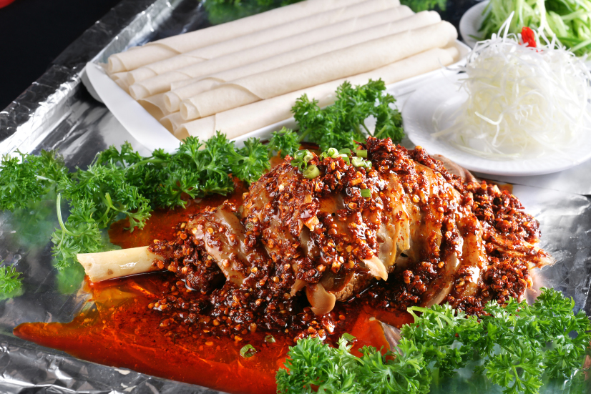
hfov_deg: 32.3
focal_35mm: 62
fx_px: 1018
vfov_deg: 21.9
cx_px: 339
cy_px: 177
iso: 160
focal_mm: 50
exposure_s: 1/250
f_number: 11
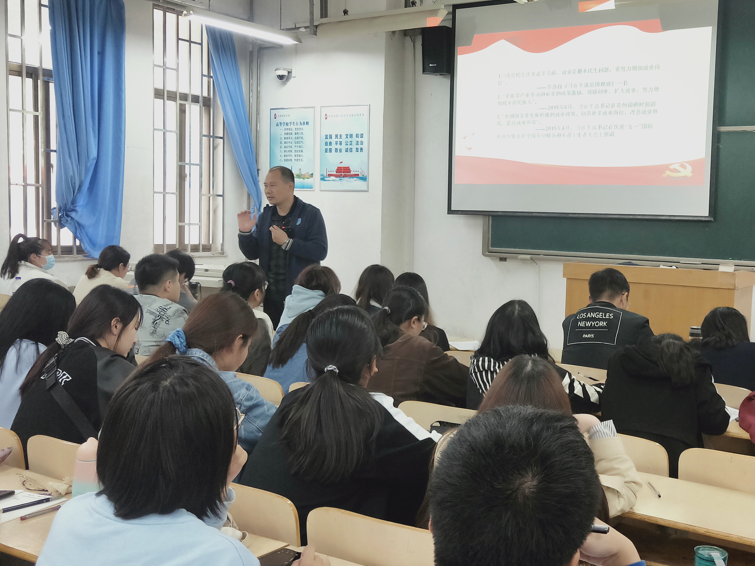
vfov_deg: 37.7
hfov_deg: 48.3
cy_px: 288
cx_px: 490
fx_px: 829
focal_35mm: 38
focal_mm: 4.28
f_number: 1.7
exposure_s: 1/33
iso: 275
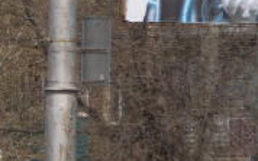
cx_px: -583
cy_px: 115
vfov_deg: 1.0
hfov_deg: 1.5
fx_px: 9519
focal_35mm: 1355
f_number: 9
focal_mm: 125
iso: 400
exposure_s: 1/1600
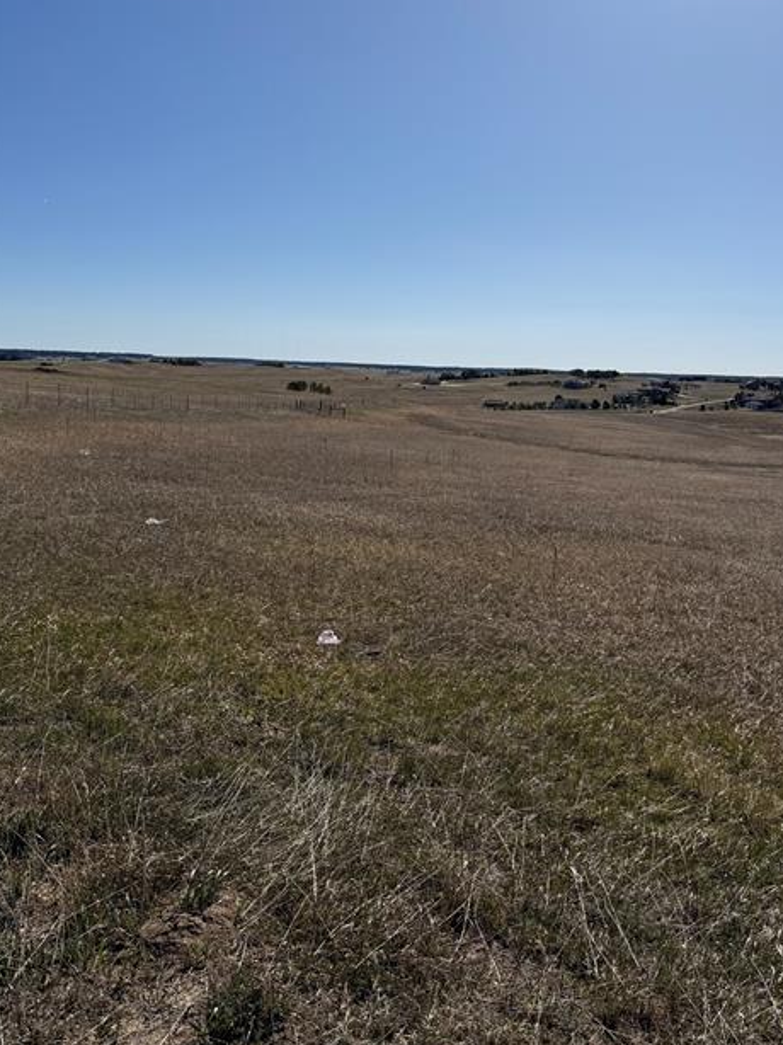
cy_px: 490
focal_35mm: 30
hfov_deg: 46.4
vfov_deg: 59.9
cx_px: 479
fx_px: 905
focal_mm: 6.76
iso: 80
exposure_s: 1/10309
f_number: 1.78
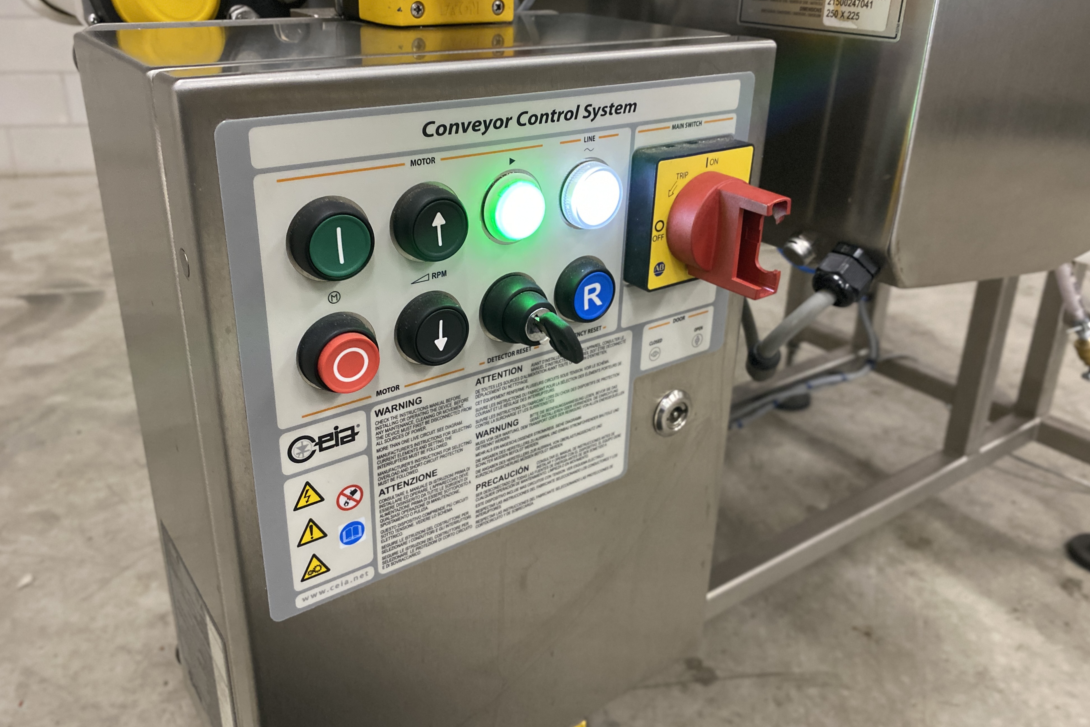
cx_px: 533
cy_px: 308
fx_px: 848
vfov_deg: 46.2
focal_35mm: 28
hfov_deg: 65.5
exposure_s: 1/50
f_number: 1.8
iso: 400
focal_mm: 4.25
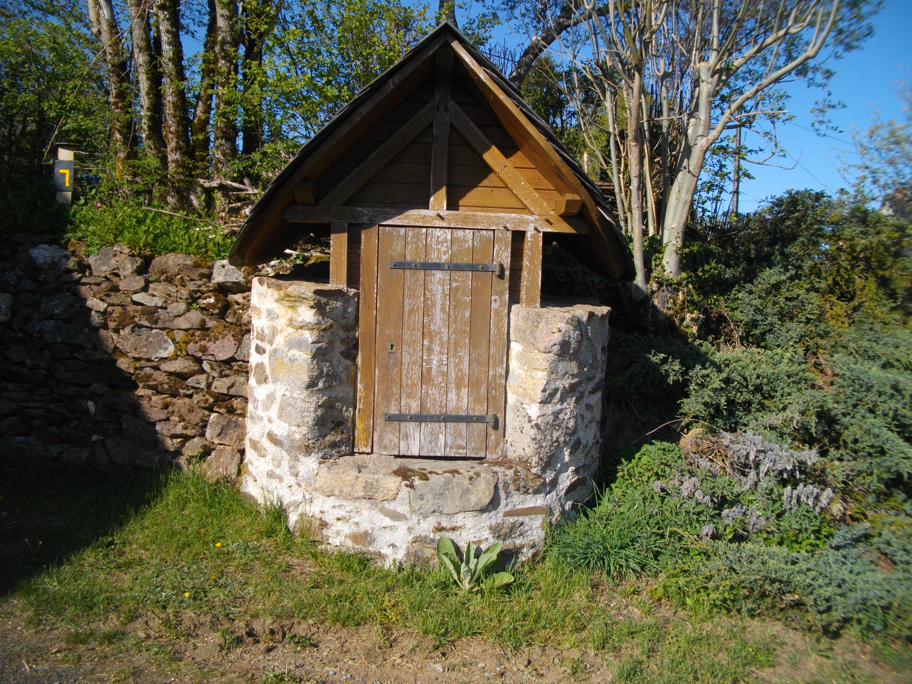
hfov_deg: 58.4
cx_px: 456
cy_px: 342
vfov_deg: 45.4
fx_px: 817
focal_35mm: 31
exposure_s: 1/160
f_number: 8.8
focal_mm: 5.7
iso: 100
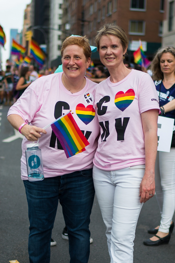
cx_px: 88
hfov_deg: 37.9
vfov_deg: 54.4
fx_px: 255
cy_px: 132
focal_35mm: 35
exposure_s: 1/5000
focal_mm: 35
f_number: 1.4
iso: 100
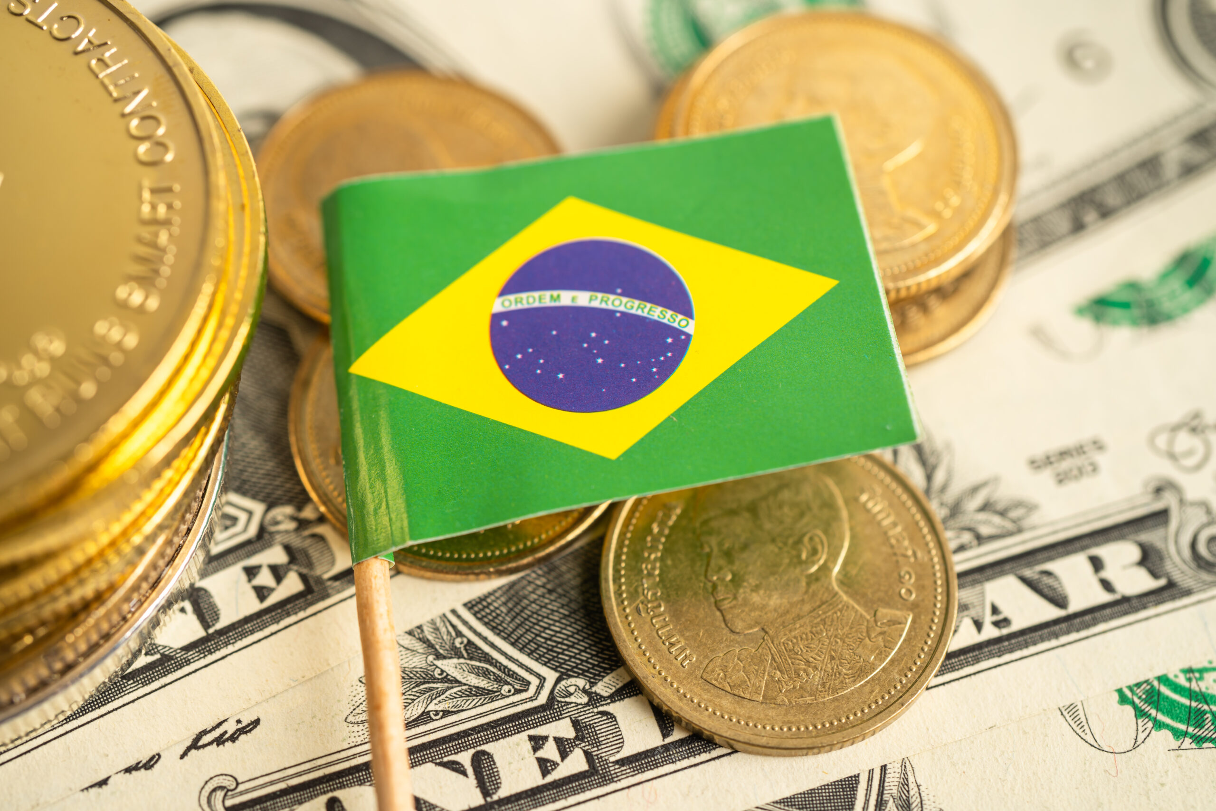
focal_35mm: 50
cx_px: 608
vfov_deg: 27.0
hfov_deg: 39.6
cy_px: 406
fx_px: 1689
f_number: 4.5
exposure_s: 1/80
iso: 100
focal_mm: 50
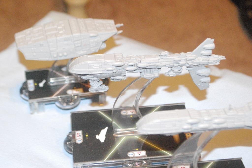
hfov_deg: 31.9
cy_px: 84
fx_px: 441
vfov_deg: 21.6
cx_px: 126
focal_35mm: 63
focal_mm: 42
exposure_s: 1/60
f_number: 7.1
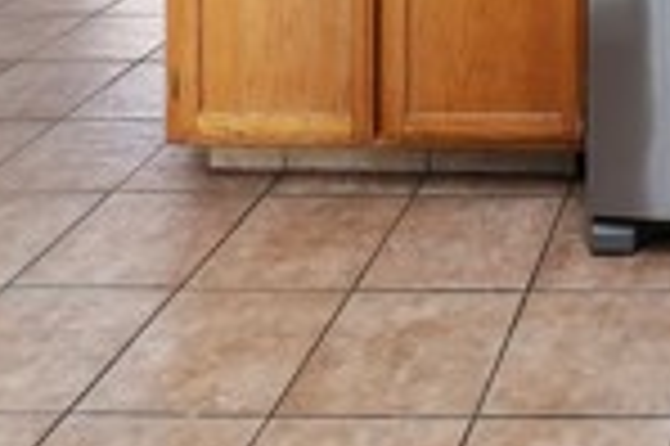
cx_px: 958
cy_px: -360
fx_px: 1115
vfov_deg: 17.9
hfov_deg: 26.2
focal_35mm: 60
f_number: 10
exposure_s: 1/8
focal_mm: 14
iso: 500
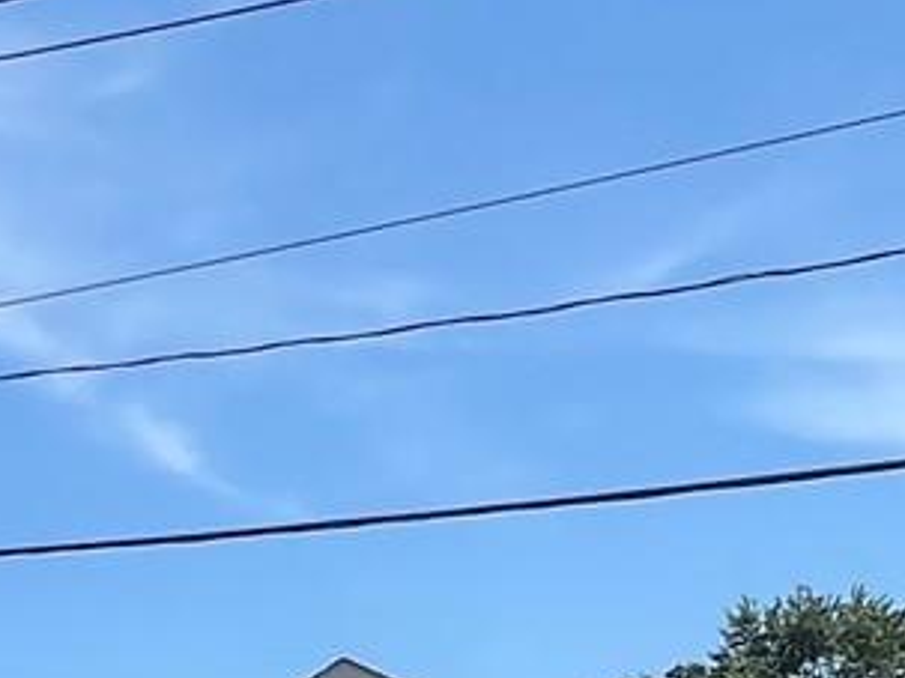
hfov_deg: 21.8
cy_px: 977
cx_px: 119
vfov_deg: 15.6
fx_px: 2300
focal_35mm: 88
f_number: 1.8
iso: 32
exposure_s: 1/1531
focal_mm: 1.57
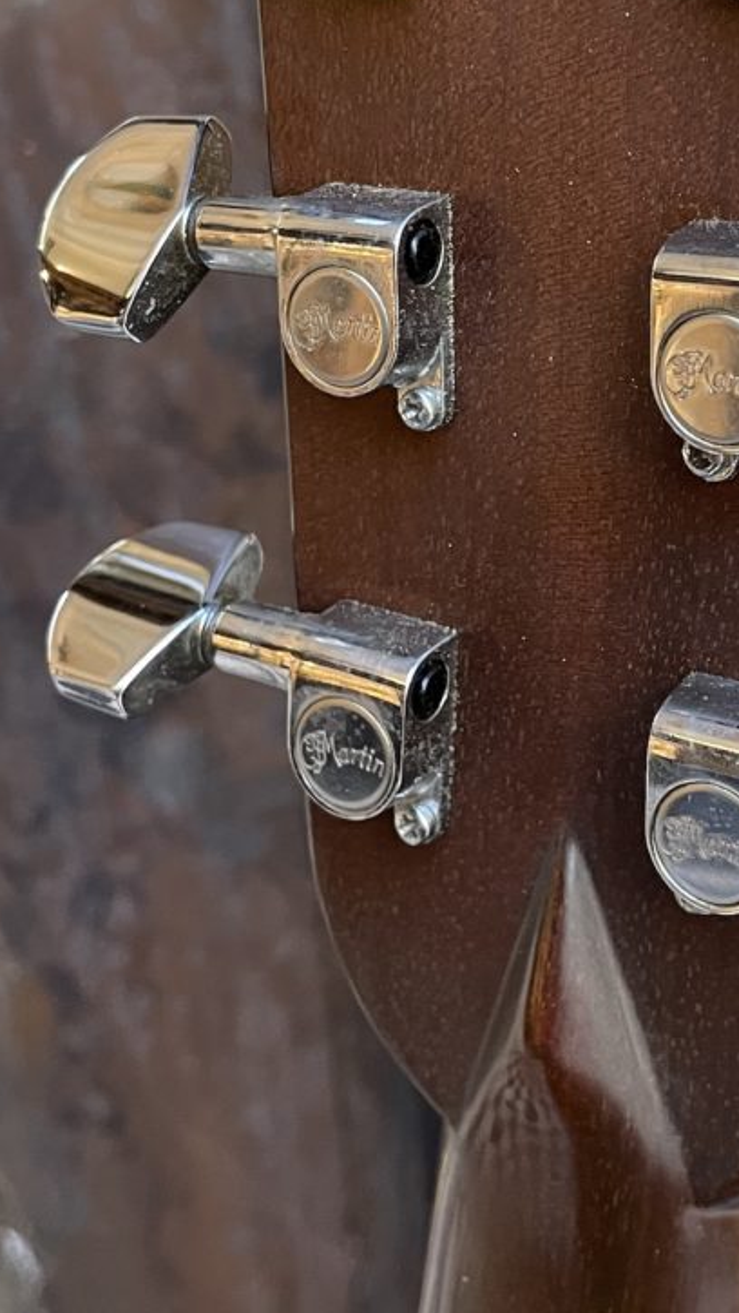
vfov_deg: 34.4
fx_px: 2089
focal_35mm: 60
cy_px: 386
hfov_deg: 19.7
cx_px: 638
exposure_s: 1/50
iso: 250
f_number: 1.6
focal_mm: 4.2
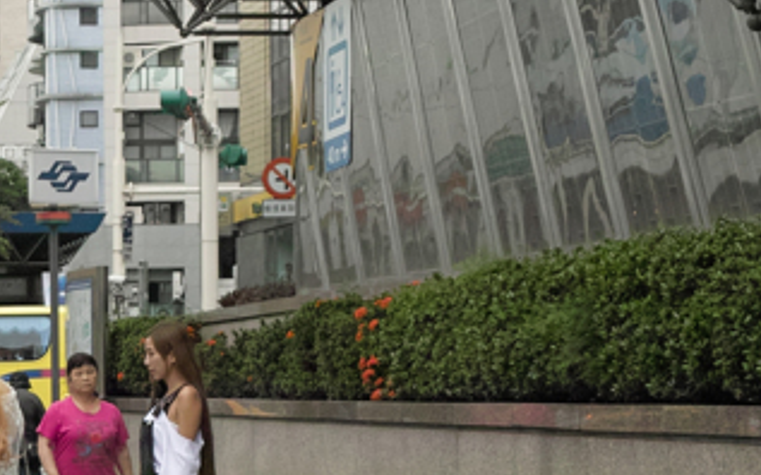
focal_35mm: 135
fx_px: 2799
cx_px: -118
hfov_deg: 15.0
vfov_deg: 9.6
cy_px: 511
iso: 400
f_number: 2.8
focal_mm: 24.2
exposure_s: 1/500
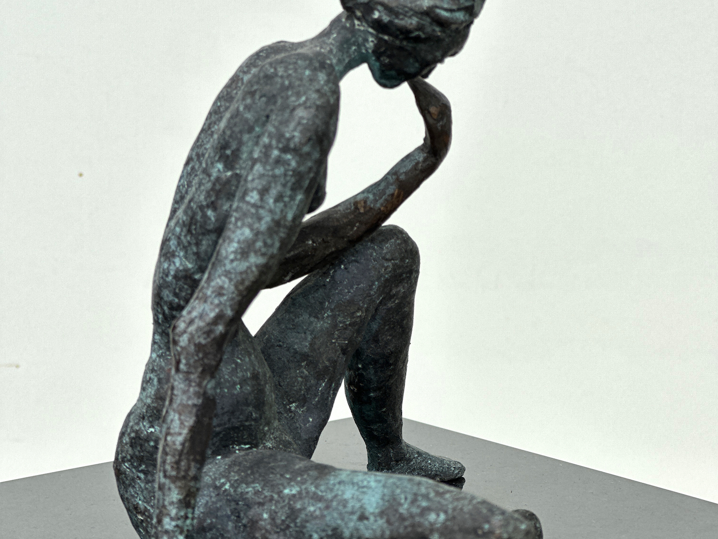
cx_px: 360
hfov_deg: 19.1
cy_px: 250
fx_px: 2137
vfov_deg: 14.4
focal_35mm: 103
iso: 25
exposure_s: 1/159
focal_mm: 9
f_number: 2.8
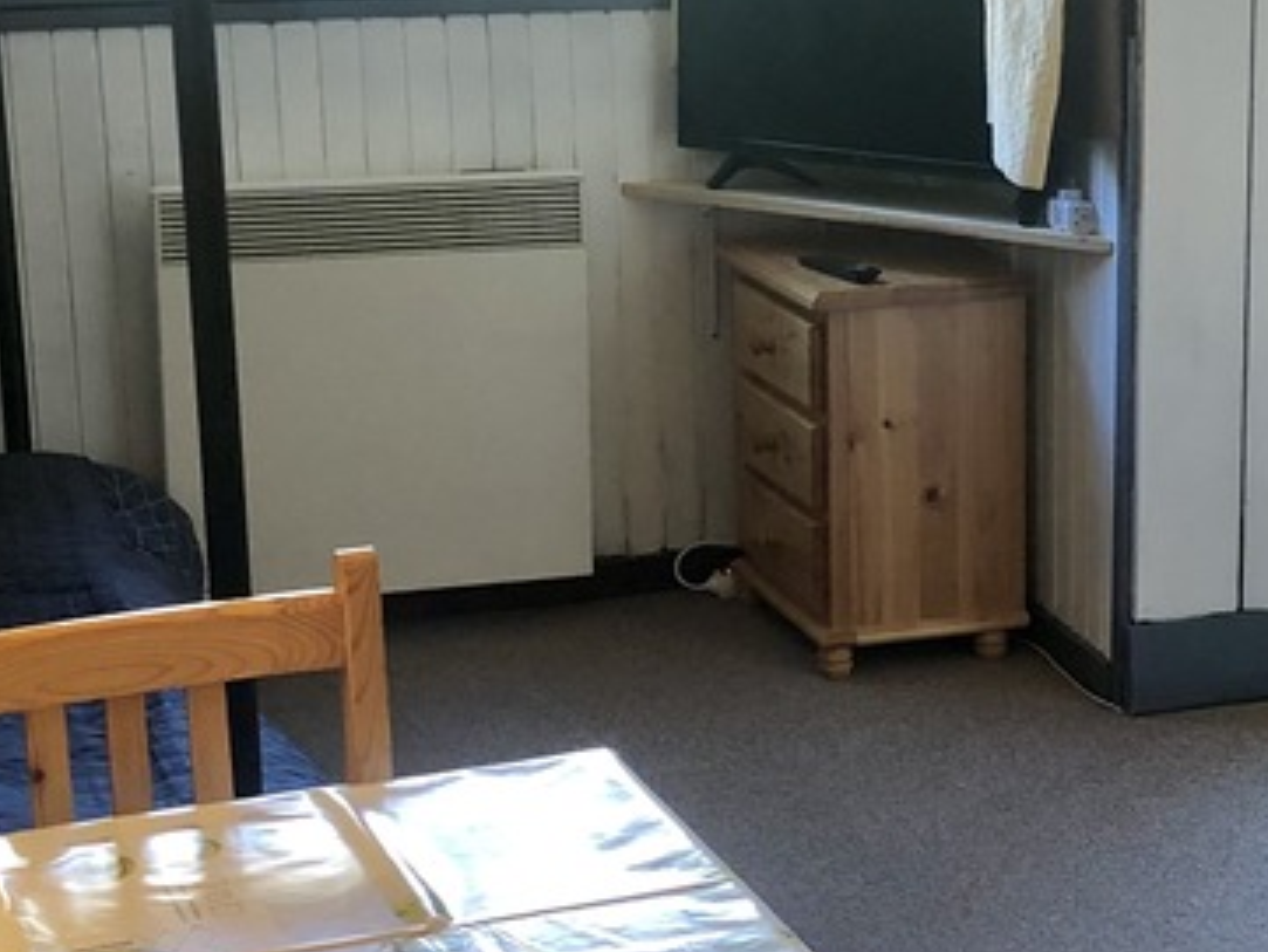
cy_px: 495
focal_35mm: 93
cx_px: 1026
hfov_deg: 20.8
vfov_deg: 15.9
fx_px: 3408
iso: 40
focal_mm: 3.99
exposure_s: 1/33
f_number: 1.8
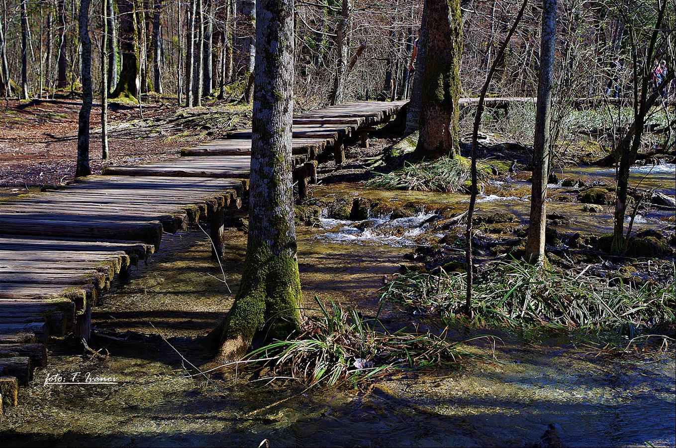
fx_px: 974
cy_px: 224
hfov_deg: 38.3
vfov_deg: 25.9
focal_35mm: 52
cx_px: 338
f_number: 5.6
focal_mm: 35
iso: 100
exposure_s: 1/200
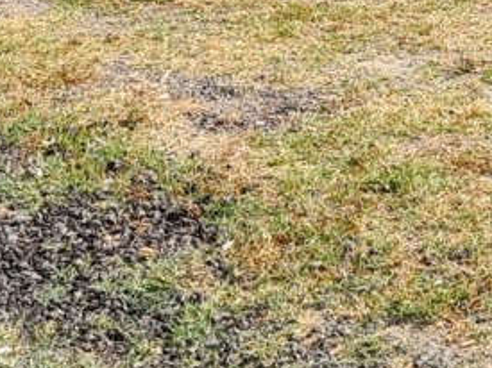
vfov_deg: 8.3
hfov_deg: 11.9
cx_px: 639
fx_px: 2287
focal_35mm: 161
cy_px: -555
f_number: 1.8
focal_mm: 5.4
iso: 50
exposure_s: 1/2824
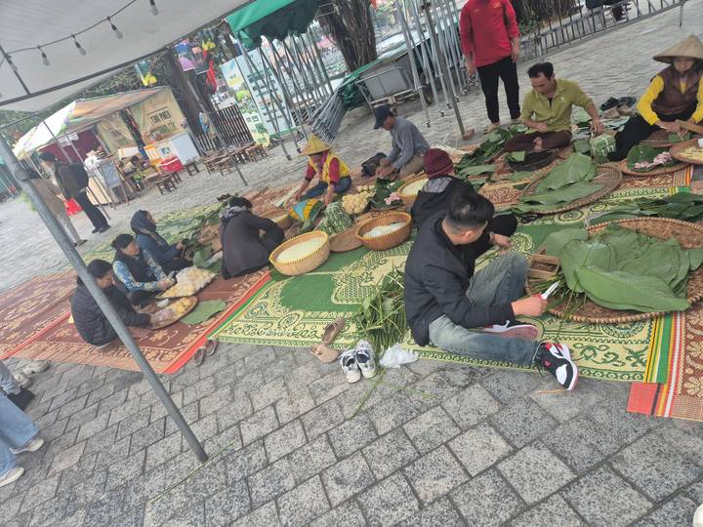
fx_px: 467
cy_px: 264
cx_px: 352
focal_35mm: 23
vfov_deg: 58.9
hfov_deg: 73.9
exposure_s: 1/100
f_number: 1.8
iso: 250
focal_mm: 5.4
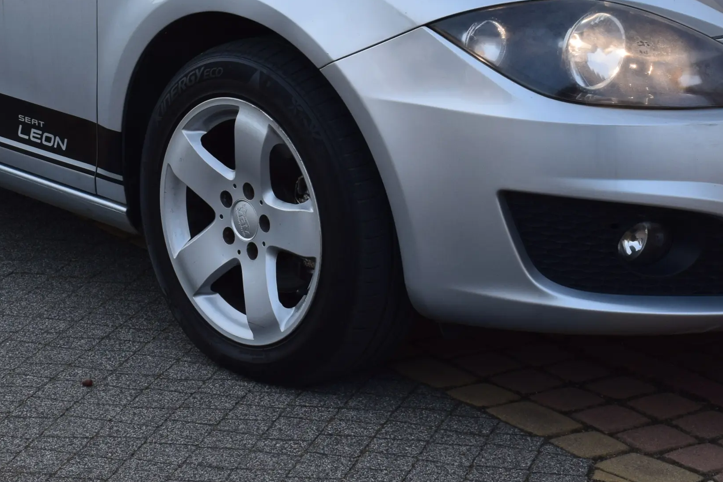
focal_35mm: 109
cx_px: 323
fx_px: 2192
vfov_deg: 12.3
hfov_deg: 18.7
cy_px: -50
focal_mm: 31
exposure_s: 1/200
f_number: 10
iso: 400
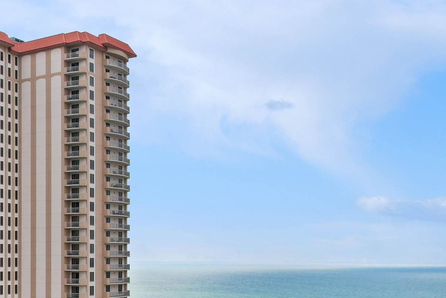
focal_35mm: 56
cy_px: 260
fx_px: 694
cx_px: -112
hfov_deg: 29.6
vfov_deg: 23.6
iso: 100
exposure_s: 1/80
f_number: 2.8
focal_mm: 8.38
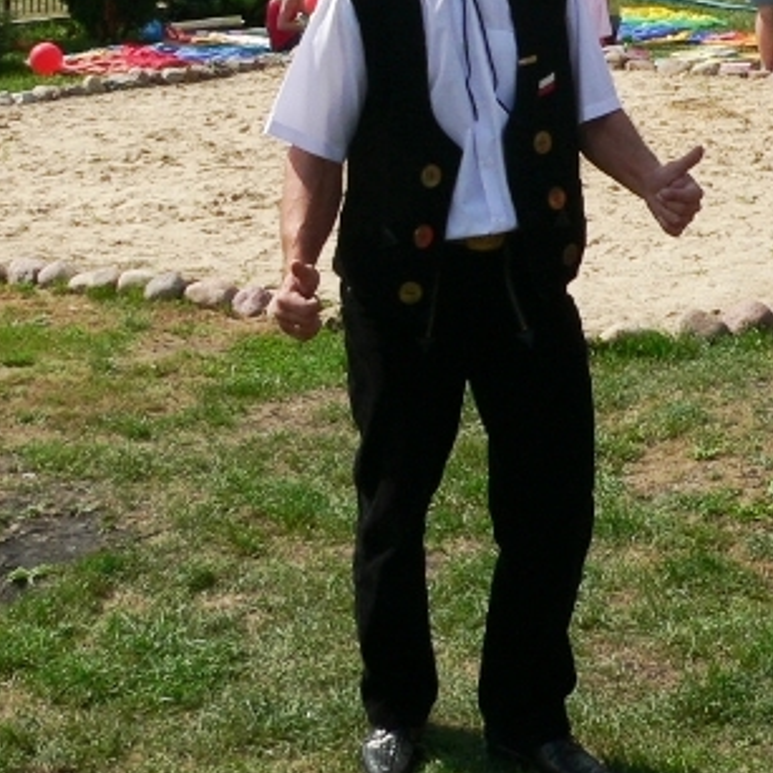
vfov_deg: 20.7
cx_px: 680
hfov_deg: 20.5
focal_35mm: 83
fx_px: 2097
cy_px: 156
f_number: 4.6
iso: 80
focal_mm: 6
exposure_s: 1/500
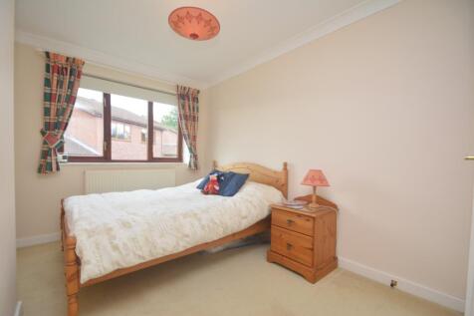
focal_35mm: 15
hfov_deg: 100.4
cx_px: 237
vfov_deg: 77.3
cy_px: 158
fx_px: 197
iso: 200
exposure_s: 1/60
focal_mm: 10
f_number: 4
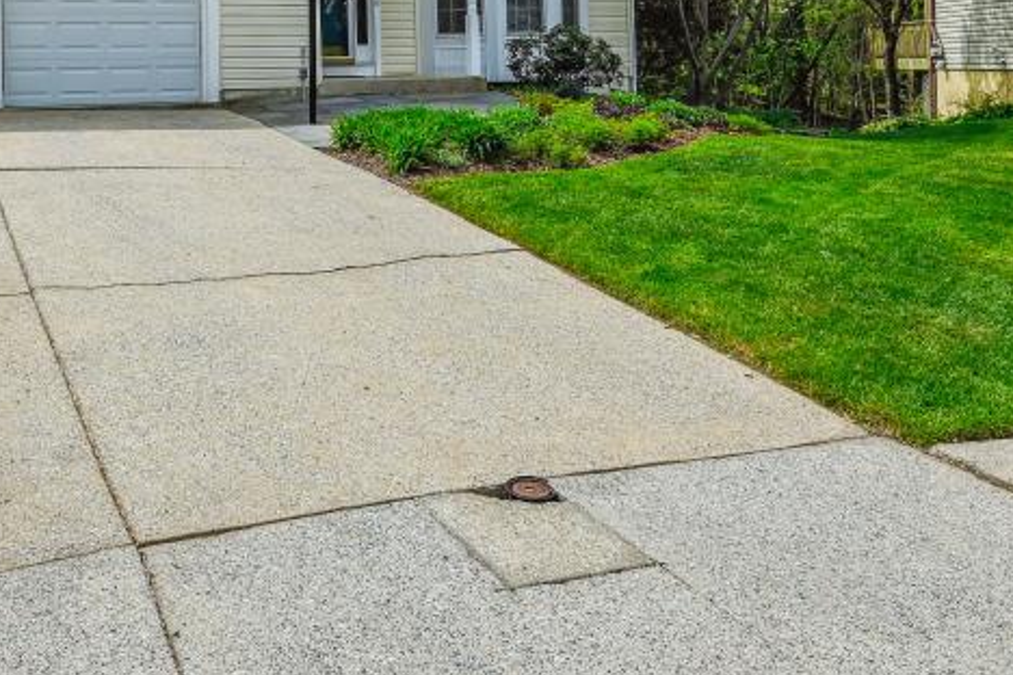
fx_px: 985
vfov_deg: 35.6
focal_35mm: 35
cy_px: 66
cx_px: 242
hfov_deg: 51.9
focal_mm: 16
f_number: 8
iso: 100
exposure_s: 1/500
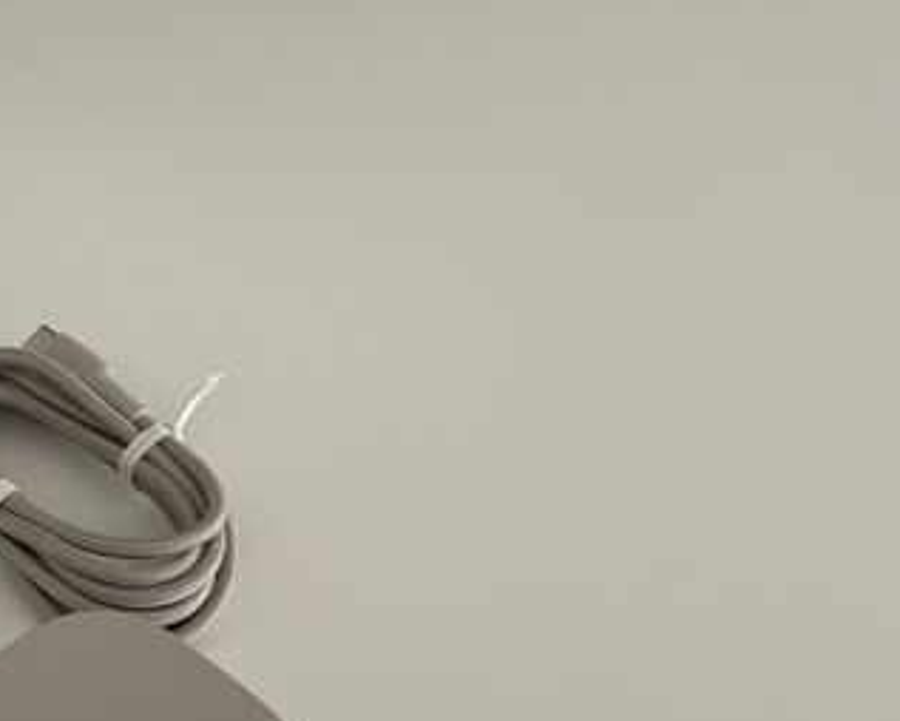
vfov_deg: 26.0
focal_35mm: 56
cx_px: -37
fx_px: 1493
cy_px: 691
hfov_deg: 30.7
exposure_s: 1/60
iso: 250
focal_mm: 4.2
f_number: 1.6
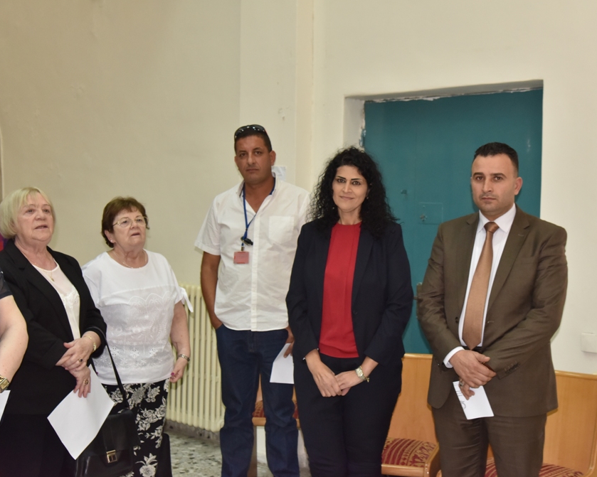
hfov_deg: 34.1
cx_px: 344
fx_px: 972
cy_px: 236
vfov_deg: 27.6
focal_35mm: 55
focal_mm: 48
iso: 1600
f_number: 5.6
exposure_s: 1/250
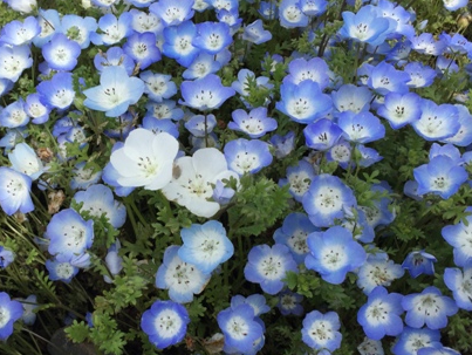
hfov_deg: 40.8
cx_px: 165
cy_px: 216
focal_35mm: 46
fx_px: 628
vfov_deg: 31.5
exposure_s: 1/2475
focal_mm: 4.15
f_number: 2.2
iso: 32
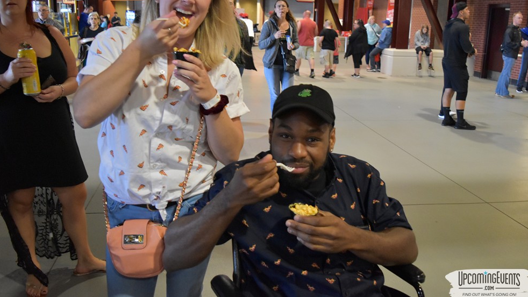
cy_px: 119
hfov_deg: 61.0
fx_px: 448
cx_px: 267
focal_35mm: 32
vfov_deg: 36.5
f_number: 3.5
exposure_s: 1/60
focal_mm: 20
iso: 3200
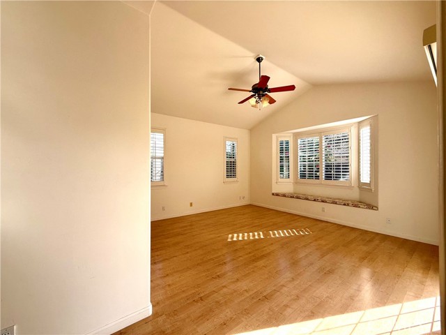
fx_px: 180
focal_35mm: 14
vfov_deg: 85.7
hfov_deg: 102.1
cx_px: 223
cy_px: 168
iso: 64
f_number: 2.2
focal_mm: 2.22
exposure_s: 1/318
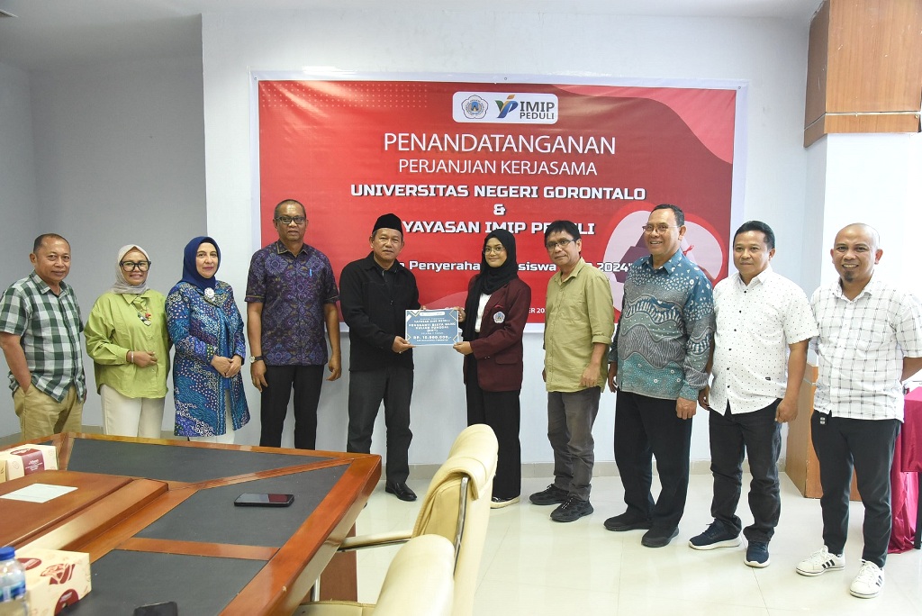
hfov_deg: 73.7
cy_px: 308
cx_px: 461
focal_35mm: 24
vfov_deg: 53.2
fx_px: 615
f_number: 5
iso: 4000
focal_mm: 24
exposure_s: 1/200
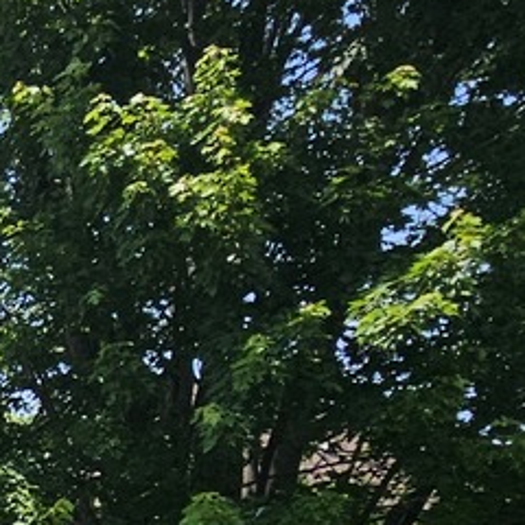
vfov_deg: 21.9
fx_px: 1184
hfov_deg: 15.2
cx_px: -713
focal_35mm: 69
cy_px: 728
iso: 50
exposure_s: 1/2339
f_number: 2.2
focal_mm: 2.2
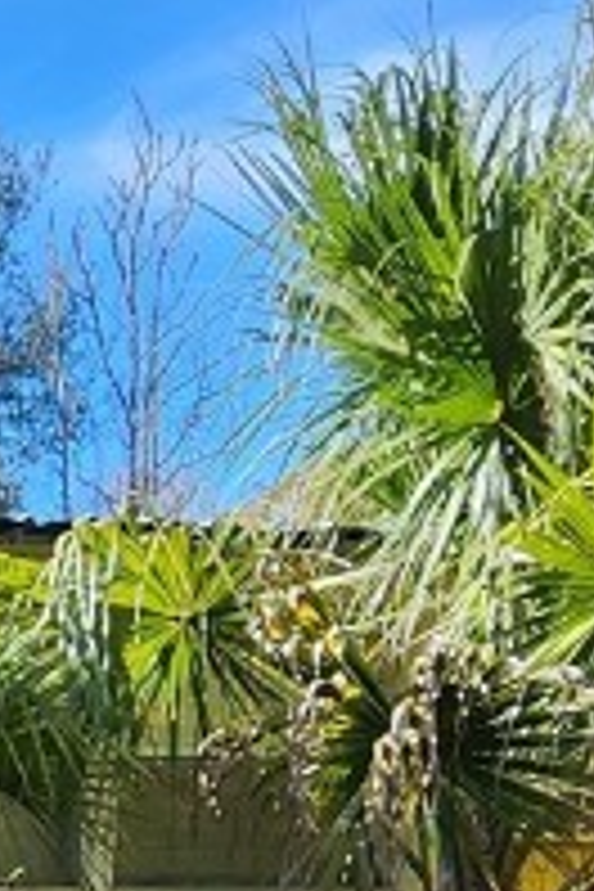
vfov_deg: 25.1
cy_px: 1148
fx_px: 1732
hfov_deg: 13.8
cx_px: -828
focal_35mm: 70
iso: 50
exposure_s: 1/677
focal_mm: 2.2
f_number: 2.2
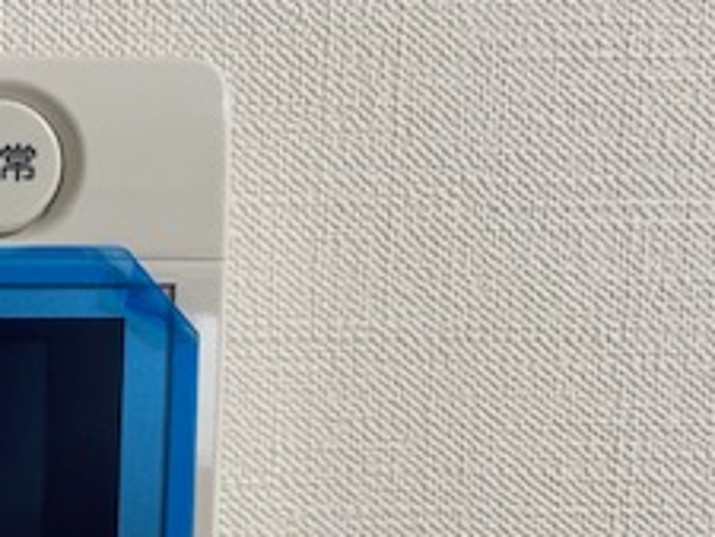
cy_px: 728
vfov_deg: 18.3
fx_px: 1529
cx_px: -273
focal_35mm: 74
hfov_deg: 22.7
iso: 100
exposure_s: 1/100
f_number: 1.8
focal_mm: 4.25
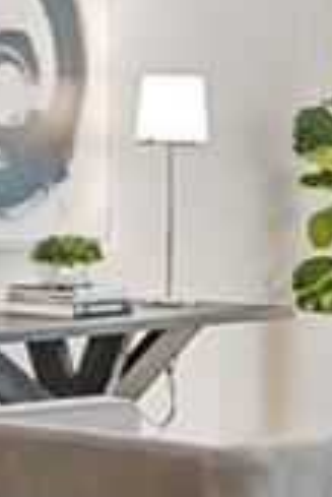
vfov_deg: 13.0
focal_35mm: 157
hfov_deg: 7.5
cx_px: -707
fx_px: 2167
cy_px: 152
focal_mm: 16
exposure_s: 1.6
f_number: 11
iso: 250
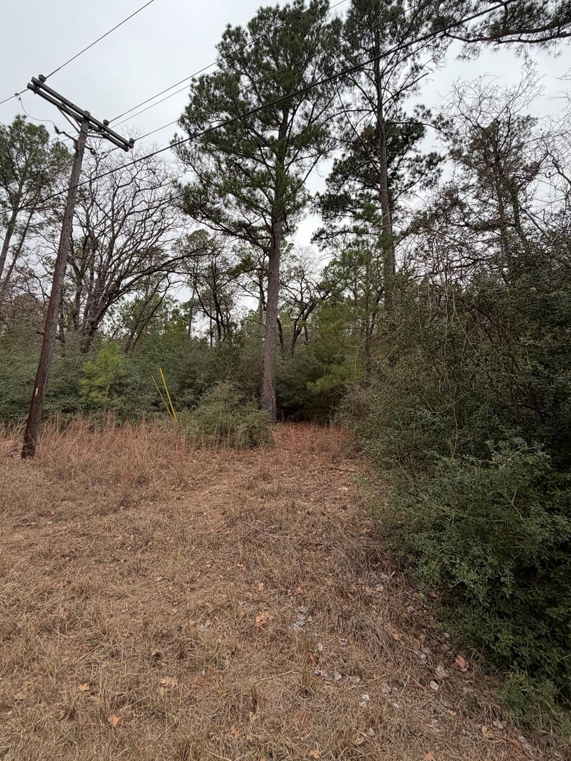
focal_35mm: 16
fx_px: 352
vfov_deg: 94.0
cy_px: 334
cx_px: 267
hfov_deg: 78.0
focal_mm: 2.22
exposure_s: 1/121
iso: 80
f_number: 2.2
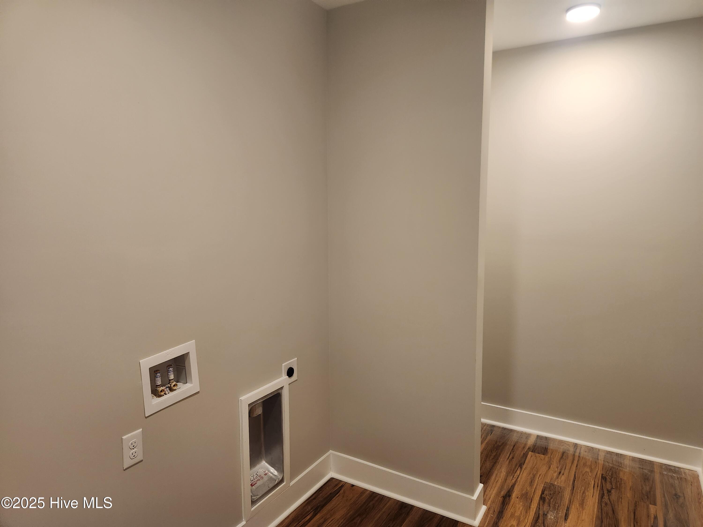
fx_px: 467
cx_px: 352
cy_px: 264
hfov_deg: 73.9
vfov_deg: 58.9
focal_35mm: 23
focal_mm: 5.4
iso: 250
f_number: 1.8
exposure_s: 1/120
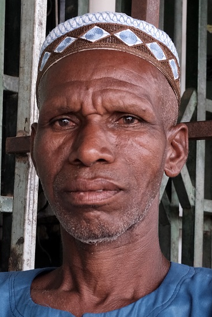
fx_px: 980
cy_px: 259
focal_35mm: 111
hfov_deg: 12.3
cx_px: 109
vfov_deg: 18.2
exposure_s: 1/60
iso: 400
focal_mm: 27
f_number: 5.6
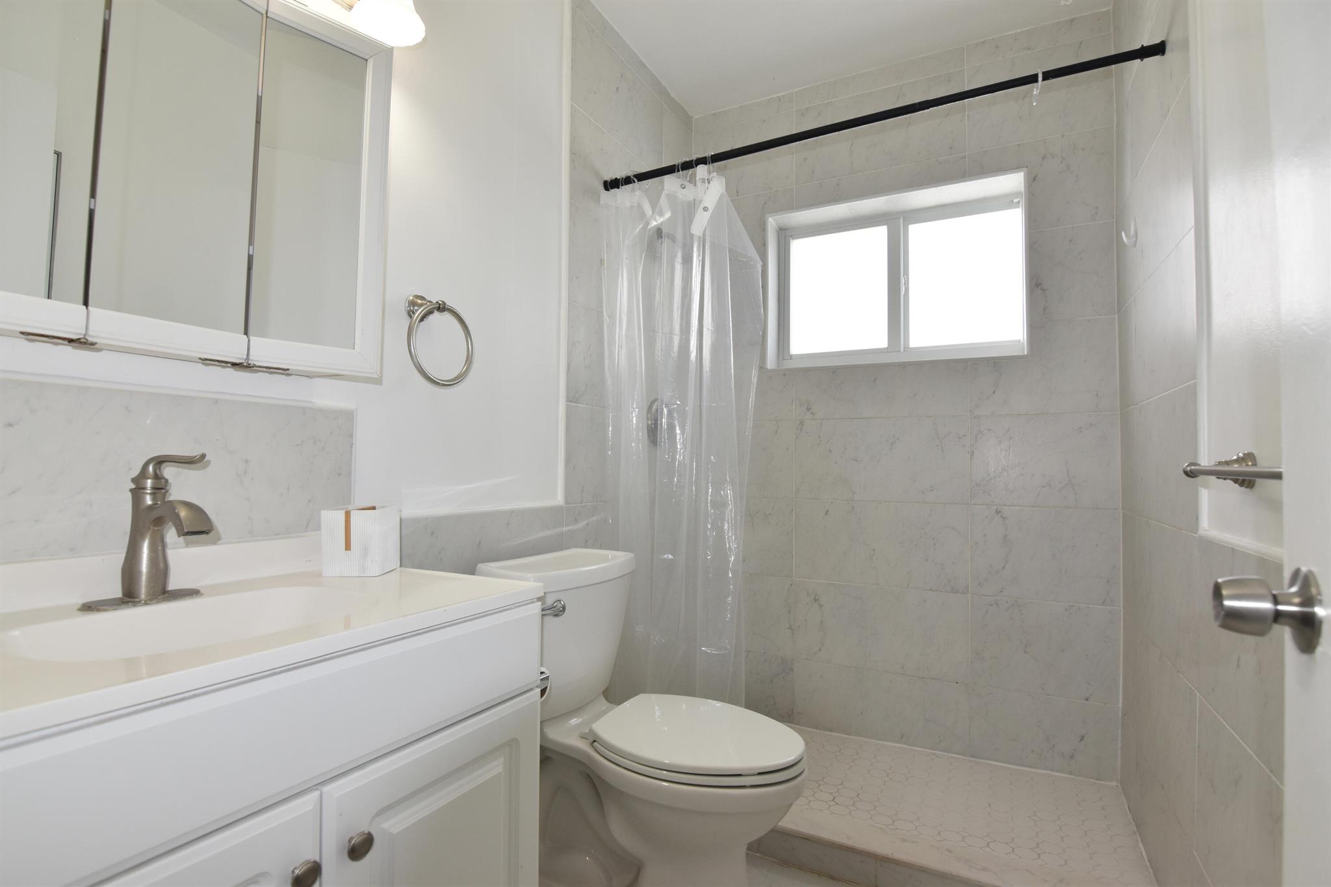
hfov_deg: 95.0
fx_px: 610
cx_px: 666
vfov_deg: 72.0
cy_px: 444
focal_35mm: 16
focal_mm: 11
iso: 450
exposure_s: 1/125
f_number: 5.6
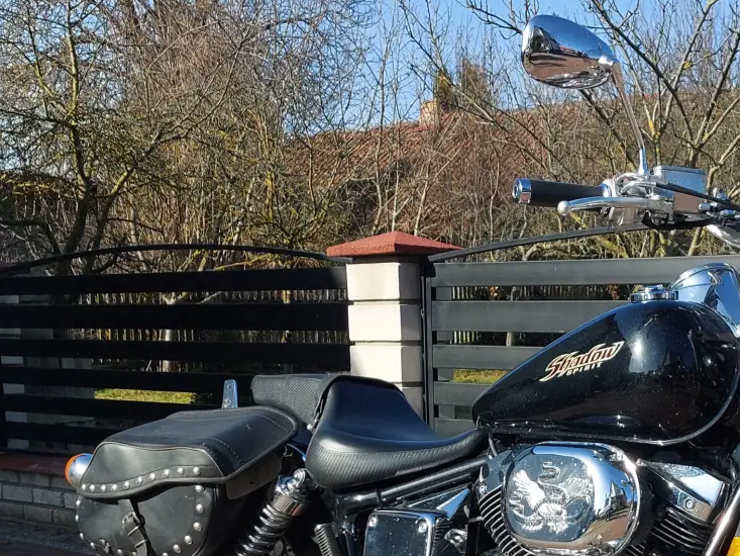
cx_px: 633
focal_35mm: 63
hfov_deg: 29.7
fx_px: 1347
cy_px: 534
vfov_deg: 22.5
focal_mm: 5.23
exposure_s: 1/677
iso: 25
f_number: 1.8
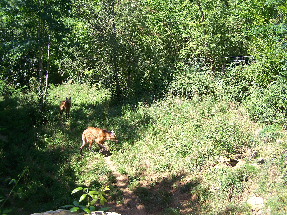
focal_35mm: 38
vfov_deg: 37.7
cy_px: 108
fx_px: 315
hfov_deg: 49.0
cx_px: 144
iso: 64
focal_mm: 6.3
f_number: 2.8
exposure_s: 1/200
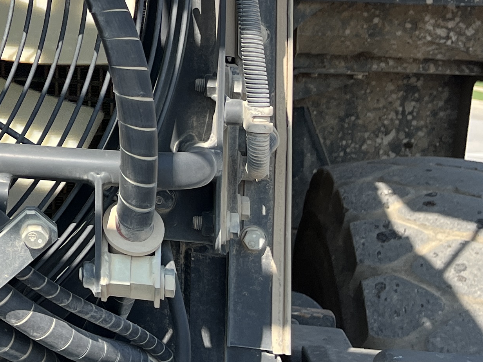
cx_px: -185
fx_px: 1186
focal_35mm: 85
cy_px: -82
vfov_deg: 16.6
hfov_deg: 20.5
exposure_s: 1/1517
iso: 50
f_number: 1.6
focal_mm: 5.1
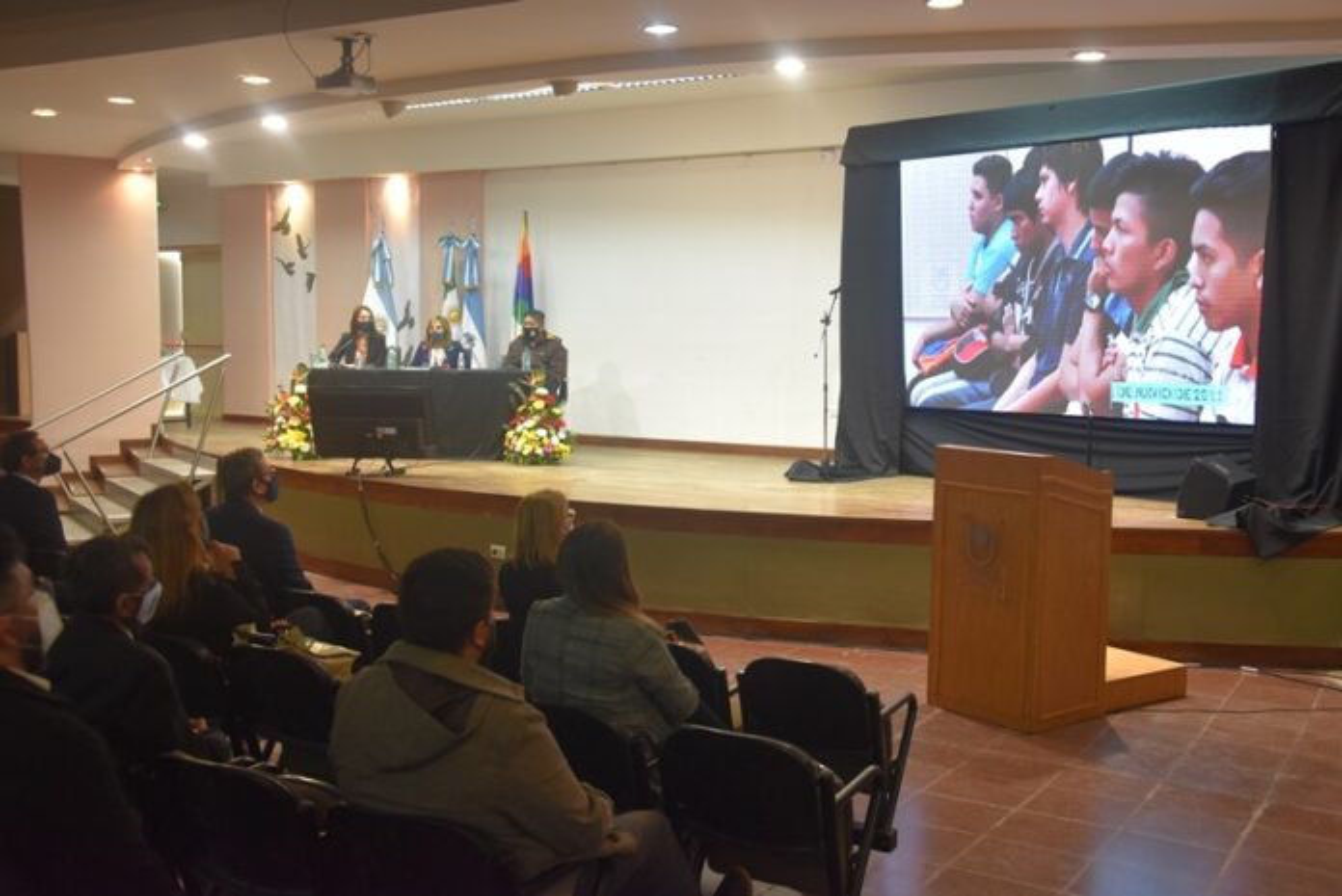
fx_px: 1343
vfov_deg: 36.9
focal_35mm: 36
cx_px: 671
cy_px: 448
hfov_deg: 53.1
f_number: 3.8
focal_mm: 24
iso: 1400
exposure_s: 1/60
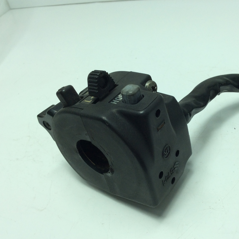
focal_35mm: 38
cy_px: 119
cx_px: 151
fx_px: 297
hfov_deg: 43.5
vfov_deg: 43.9
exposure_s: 1/424
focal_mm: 3.3
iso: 32
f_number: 2.4
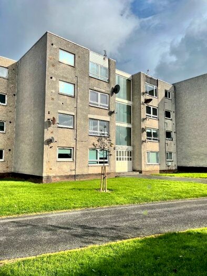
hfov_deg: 53.1
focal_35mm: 26
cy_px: 138
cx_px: 104
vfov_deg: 67.3
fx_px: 207
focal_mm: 5.1
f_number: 1.6
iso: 50
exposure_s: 1/5319
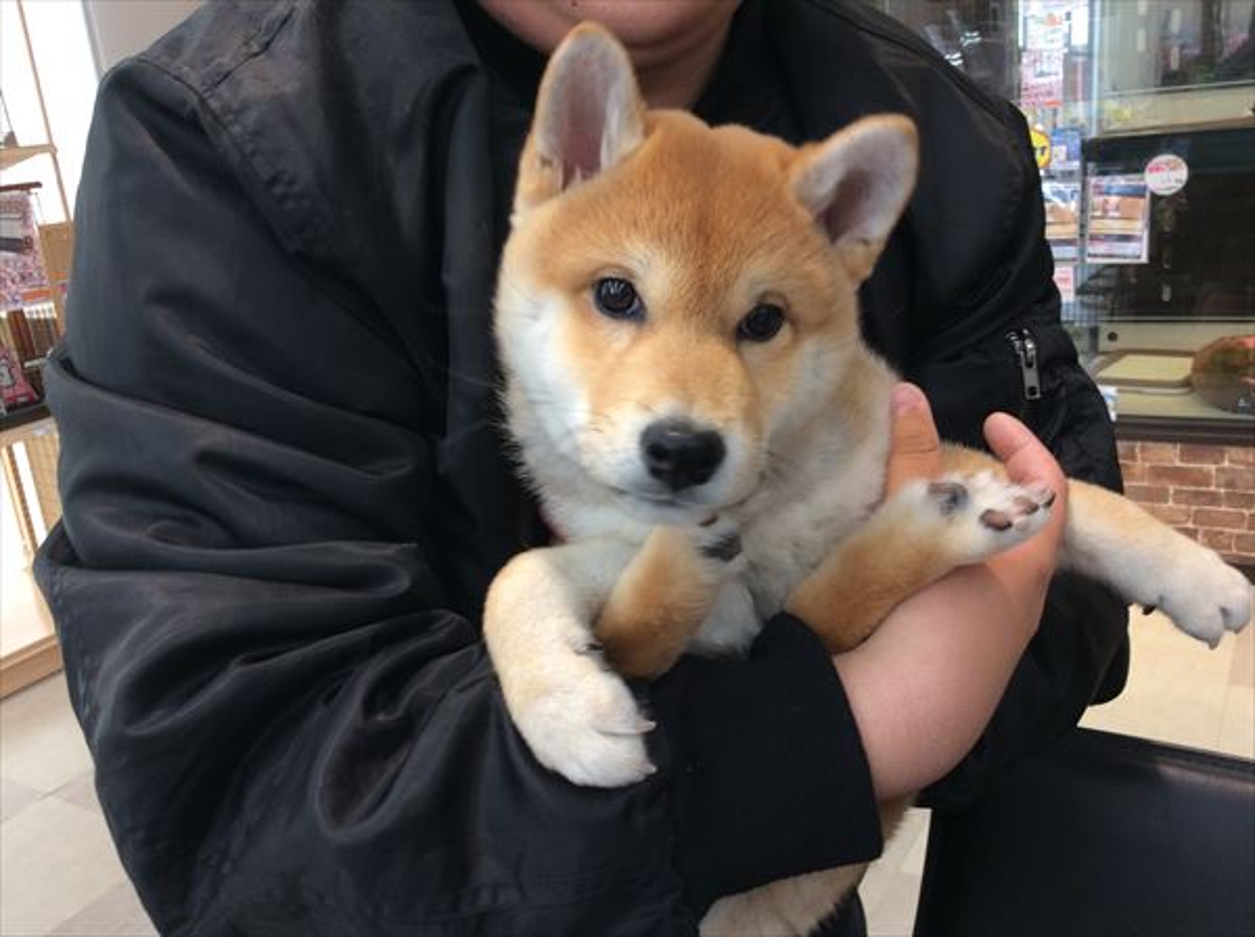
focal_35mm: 32
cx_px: 628
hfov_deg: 56.9
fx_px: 1158
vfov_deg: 44.0
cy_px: 468
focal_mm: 3.3
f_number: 2.4
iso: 40
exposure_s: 1/30
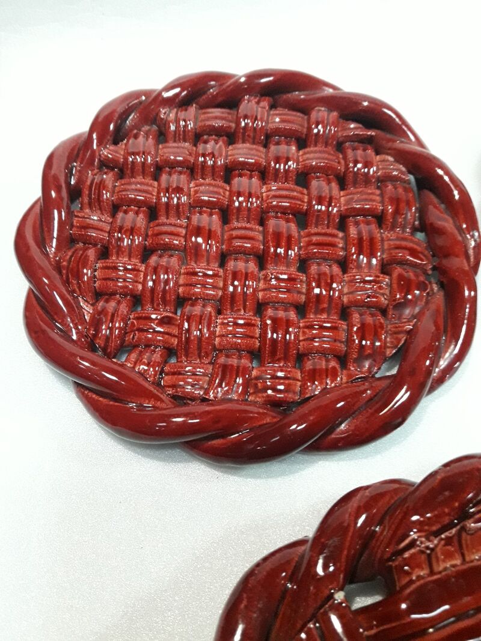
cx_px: 240
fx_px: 519
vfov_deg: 63.4
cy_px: 320
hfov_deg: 49.7
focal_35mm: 28
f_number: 1.9
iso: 400
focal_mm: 3.7
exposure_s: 1/17
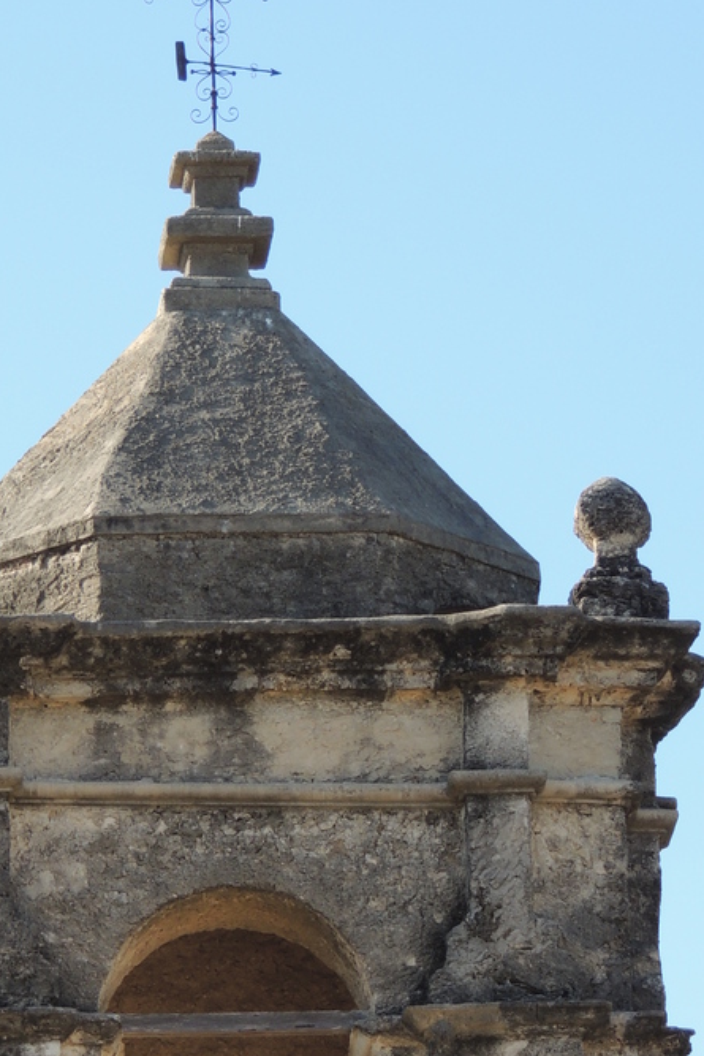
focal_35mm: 369
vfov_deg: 5.6
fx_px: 10818
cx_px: 198
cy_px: 826
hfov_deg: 3.7
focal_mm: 33
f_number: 4.6
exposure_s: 1/250
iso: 100
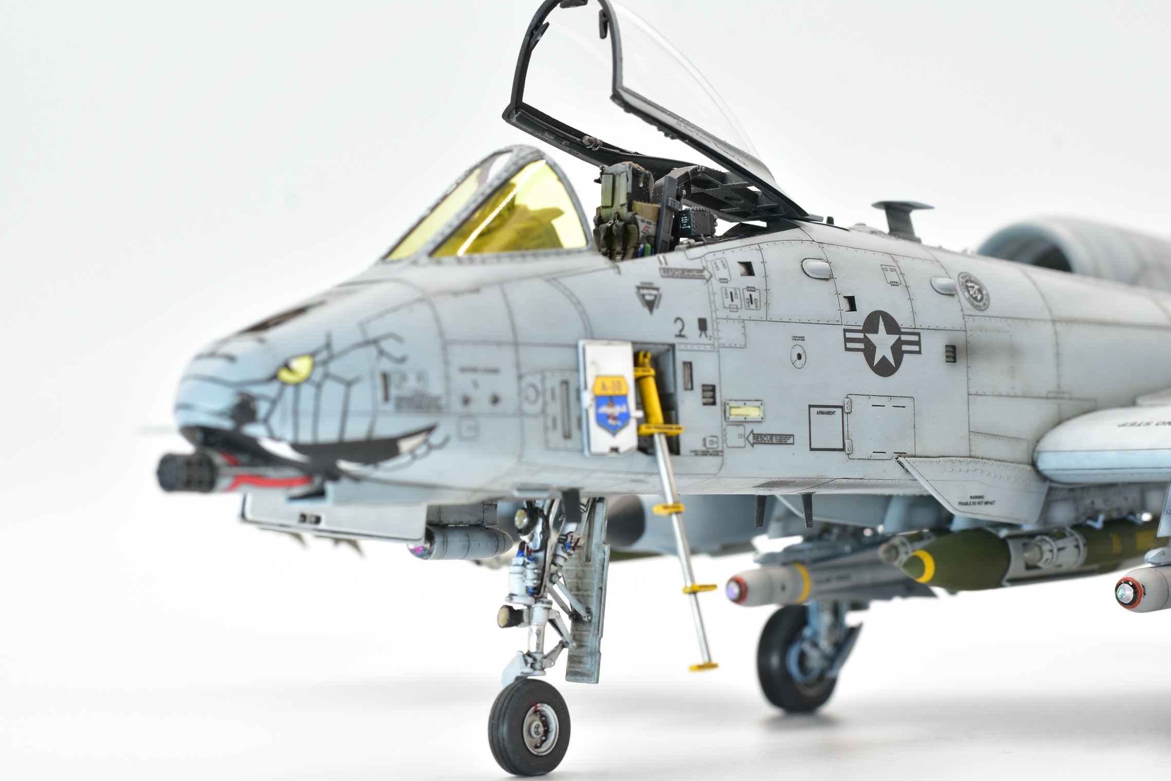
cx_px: 589
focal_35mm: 76
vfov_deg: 17.9
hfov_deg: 26.7
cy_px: 390
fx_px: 2472
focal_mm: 50
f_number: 8
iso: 200
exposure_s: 1/13
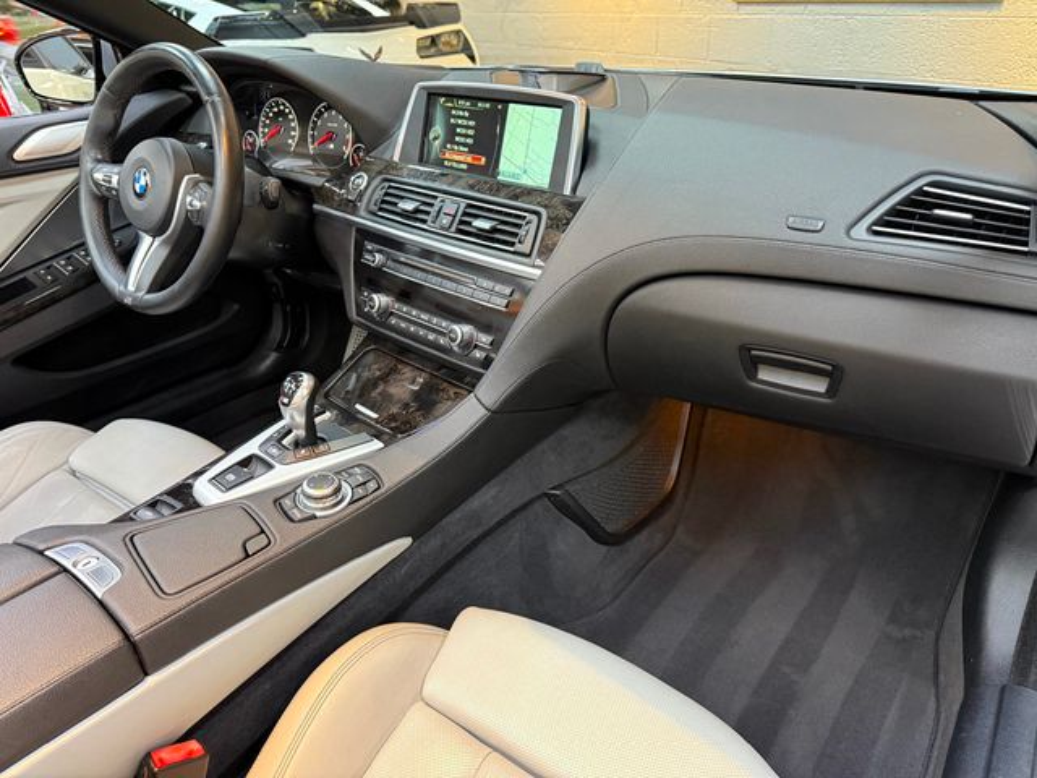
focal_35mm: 24
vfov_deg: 56.8
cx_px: 518
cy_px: 389
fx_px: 719
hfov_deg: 71.6
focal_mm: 6.76
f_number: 1.78
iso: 640
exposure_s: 1/60
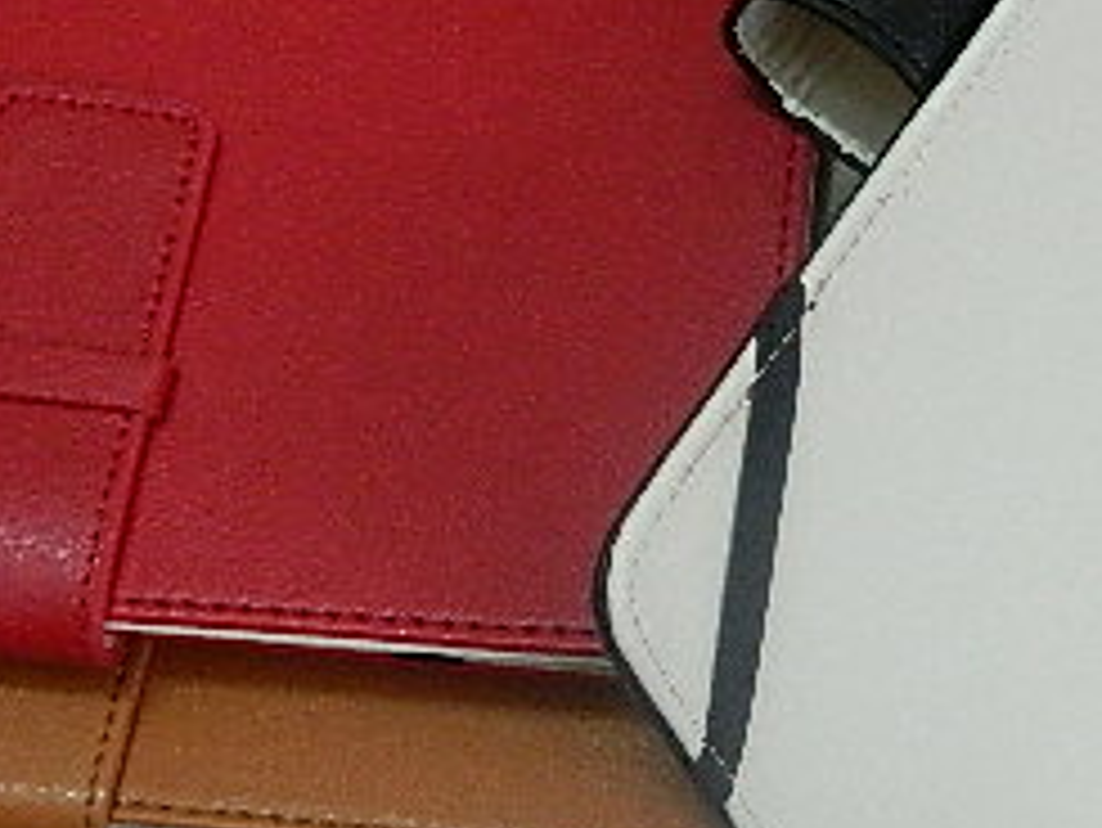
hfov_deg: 24.1
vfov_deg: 18.0
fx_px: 2580
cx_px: 679
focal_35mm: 81
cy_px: 675
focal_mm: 5.6
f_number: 3.2
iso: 400
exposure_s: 1/20
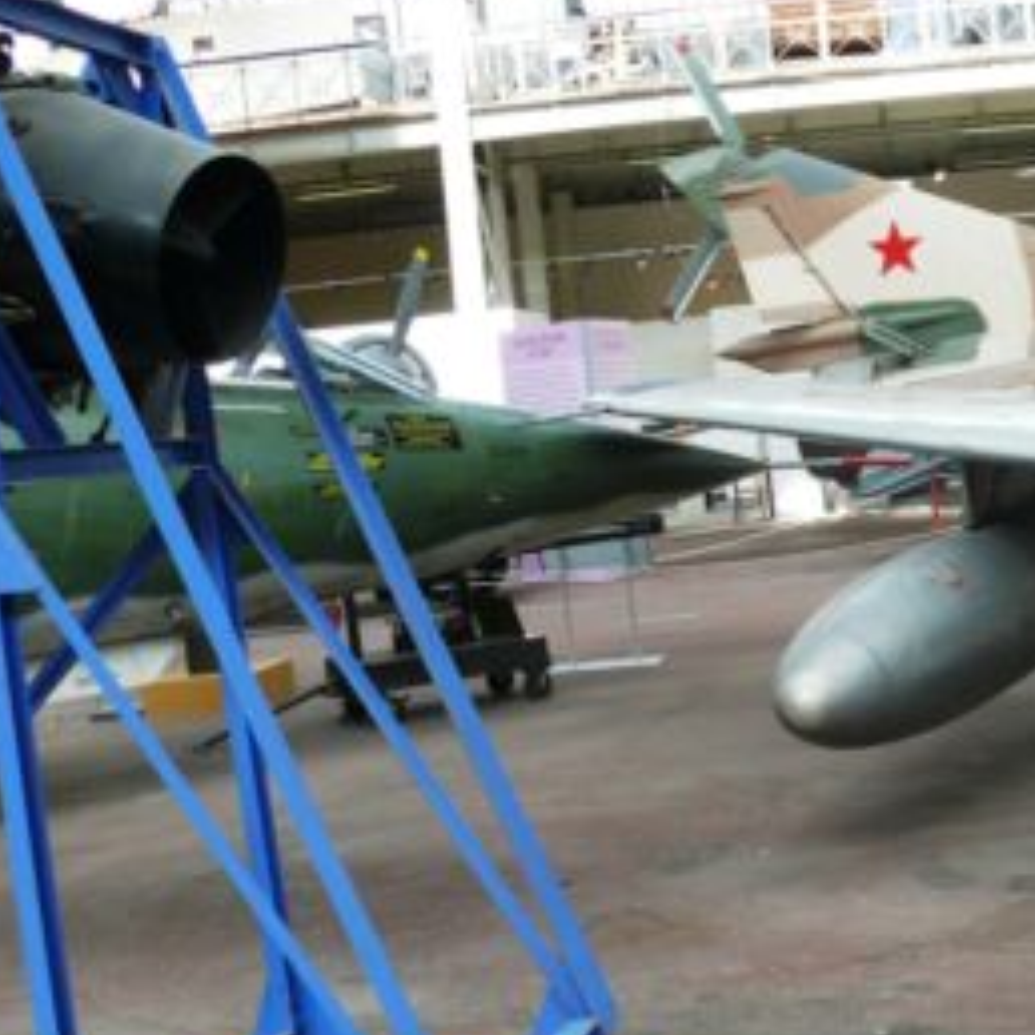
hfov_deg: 27.7
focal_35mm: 60
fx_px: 2030
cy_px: 628
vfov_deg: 28.5
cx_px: 907
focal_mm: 7.4
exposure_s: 1/100
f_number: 2.8
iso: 100
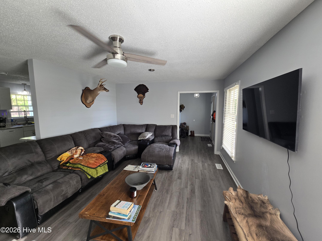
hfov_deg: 106.2
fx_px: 121
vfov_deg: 89.9
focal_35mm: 13
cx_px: 161
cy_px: 120
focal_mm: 2.2
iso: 125
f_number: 2.2
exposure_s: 1/100
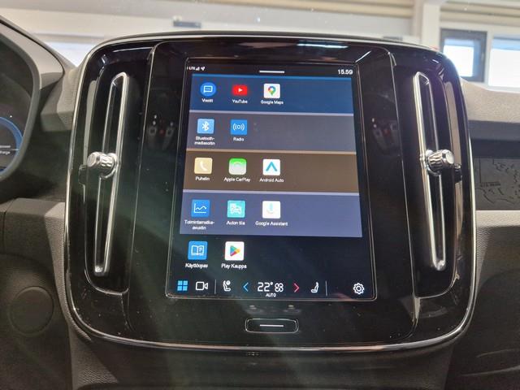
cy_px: 195
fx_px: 346
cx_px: 260
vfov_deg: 58.9
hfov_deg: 73.9
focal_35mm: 23
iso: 500
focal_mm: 5.4
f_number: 1.8
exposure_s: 1/50
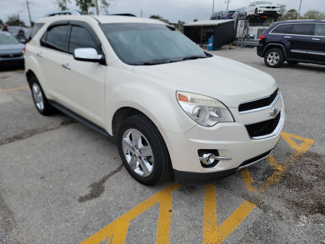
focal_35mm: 24
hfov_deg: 71.6
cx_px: 162
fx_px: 225
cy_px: 122
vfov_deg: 56.8
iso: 50
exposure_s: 1/420
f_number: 1.8
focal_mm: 6.7
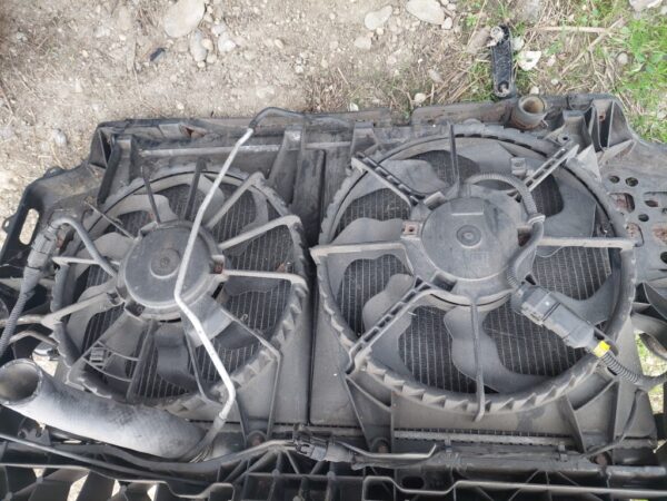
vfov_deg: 54.9
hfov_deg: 69.4
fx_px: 482
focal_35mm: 25
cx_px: 334
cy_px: 250
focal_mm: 5.23
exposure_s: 1/50
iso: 320
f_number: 1.8
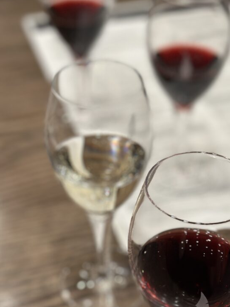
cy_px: 172
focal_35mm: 68
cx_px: 149
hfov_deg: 21.5
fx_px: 603
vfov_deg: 28.5
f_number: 1.78
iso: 320
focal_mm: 6.86
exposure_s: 1/60
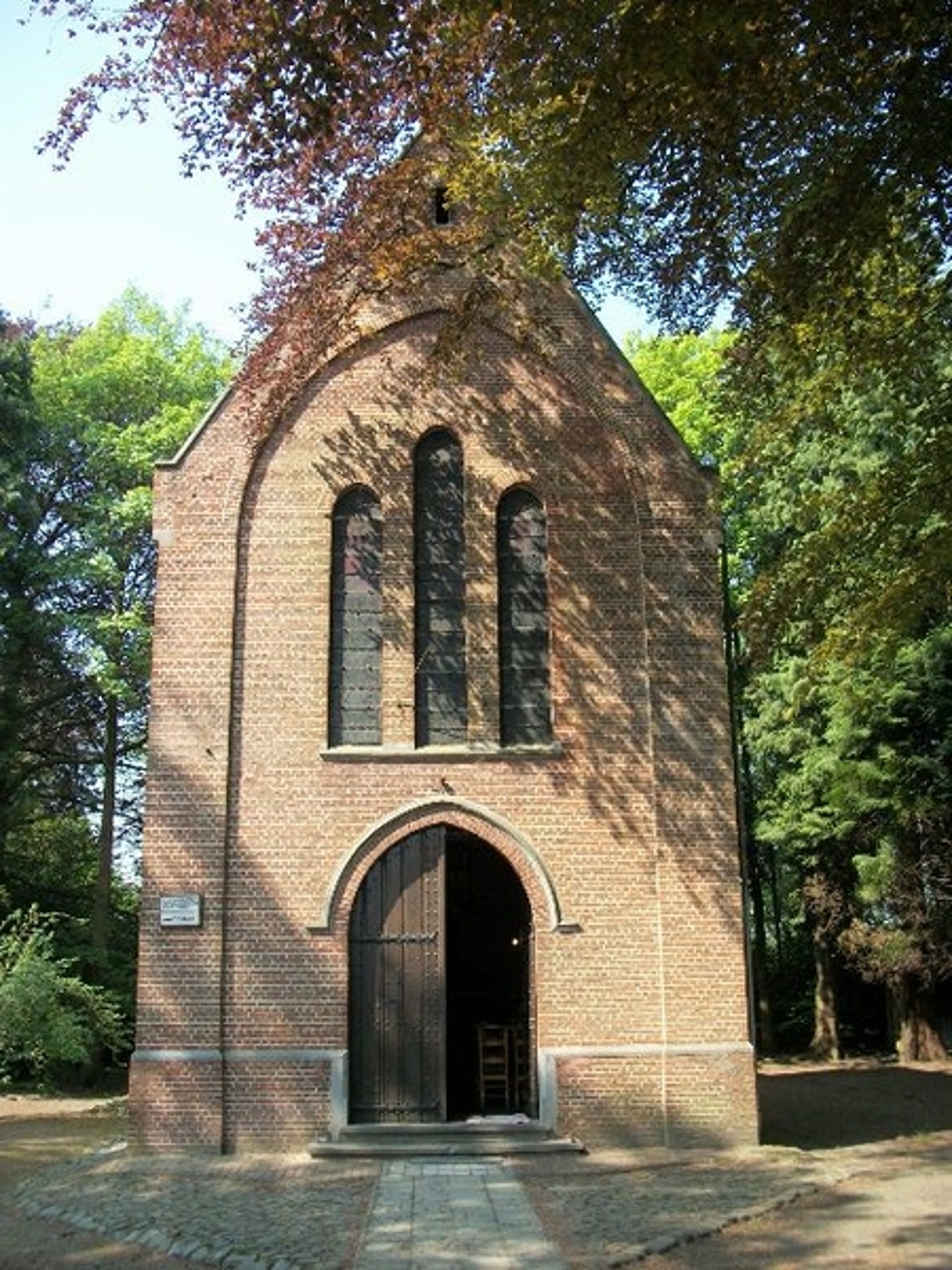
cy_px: 635
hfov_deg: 44.2
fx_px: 1173
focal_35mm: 32
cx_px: 476
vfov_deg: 56.8
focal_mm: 5.7
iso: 80
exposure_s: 1/50
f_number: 8.8
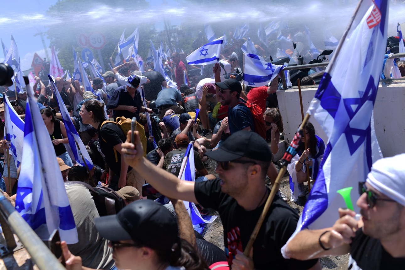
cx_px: 202
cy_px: 135
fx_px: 394
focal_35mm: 35
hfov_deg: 54.4
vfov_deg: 37.9
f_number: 5
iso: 31
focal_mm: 35
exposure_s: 1/320
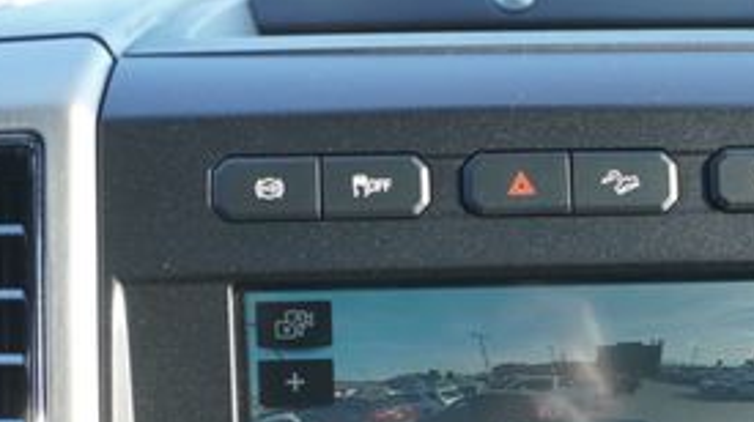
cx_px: 551
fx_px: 1758
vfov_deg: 13.3
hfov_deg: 24.0
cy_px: 515
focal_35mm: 88
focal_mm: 24
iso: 200
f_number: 4.5
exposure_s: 1/60
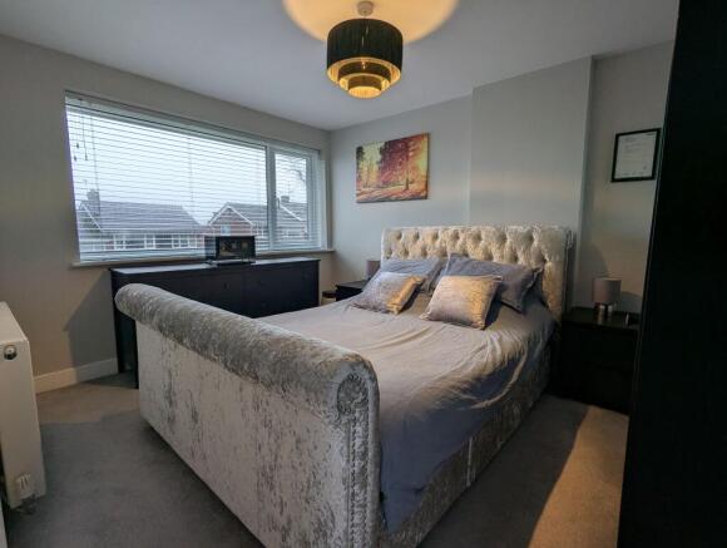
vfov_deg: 78.3
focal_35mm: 16
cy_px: 274
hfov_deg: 94.4
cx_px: 364
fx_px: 337
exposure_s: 1/23.8
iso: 44
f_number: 2.2
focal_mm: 2.35
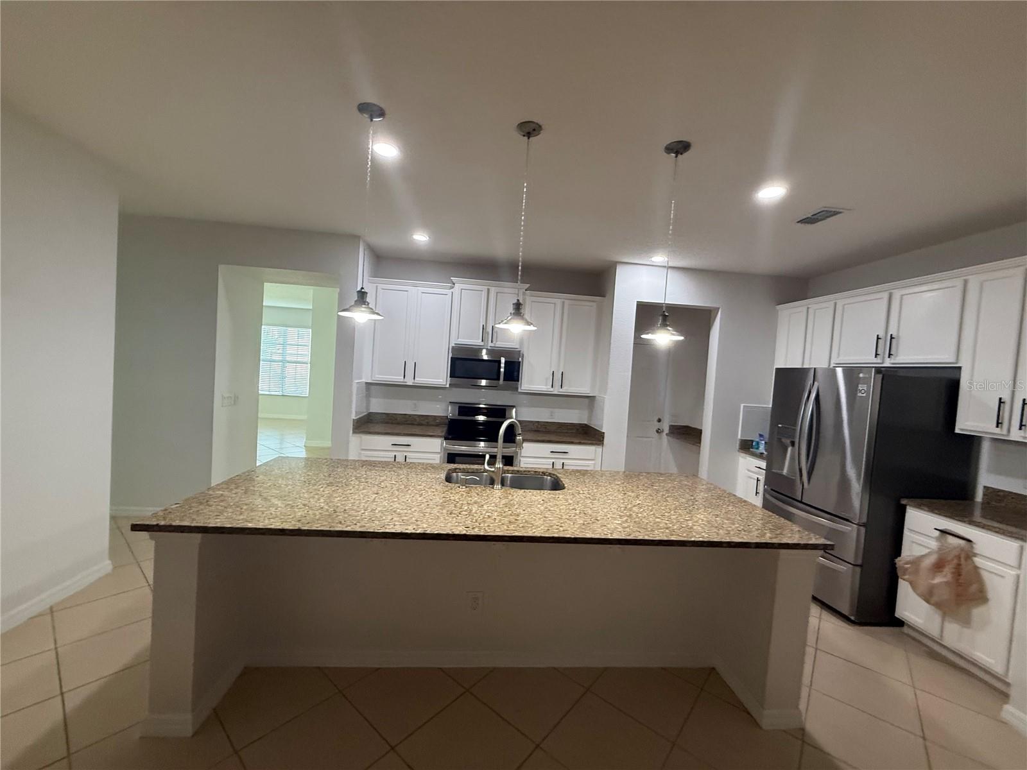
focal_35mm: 14
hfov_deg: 102.1
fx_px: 415
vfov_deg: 85.7
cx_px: 514
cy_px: 385
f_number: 2.2
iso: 250
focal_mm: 2.22
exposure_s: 1/120
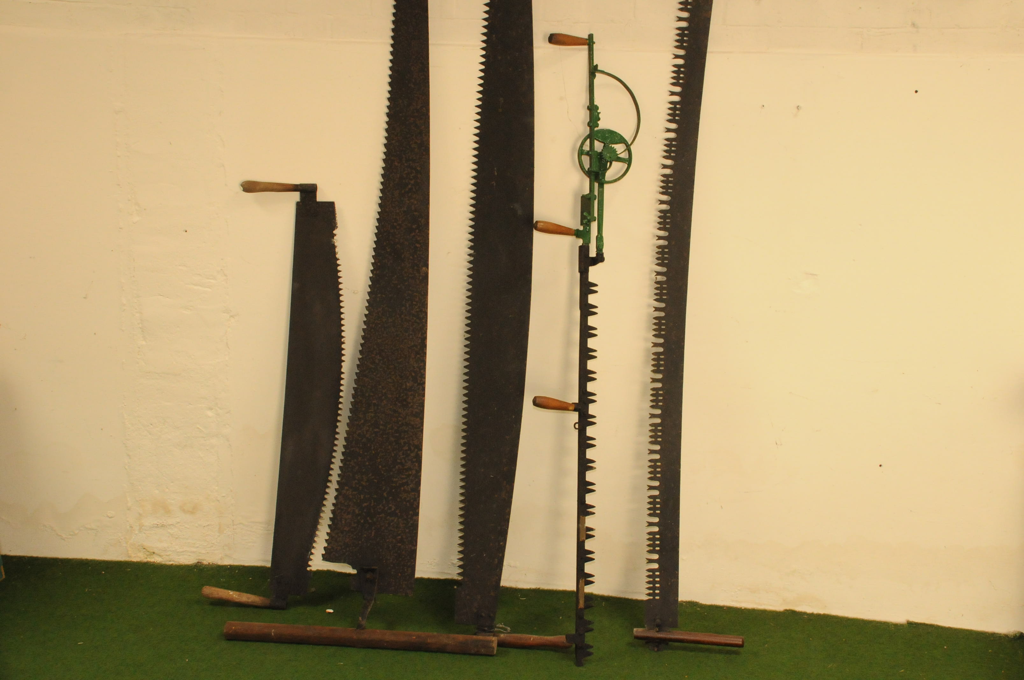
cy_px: 340
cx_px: 512
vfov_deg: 28.9
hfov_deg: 42.4
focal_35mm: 46
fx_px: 1321
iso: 2000
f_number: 10
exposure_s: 1/60
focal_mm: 31
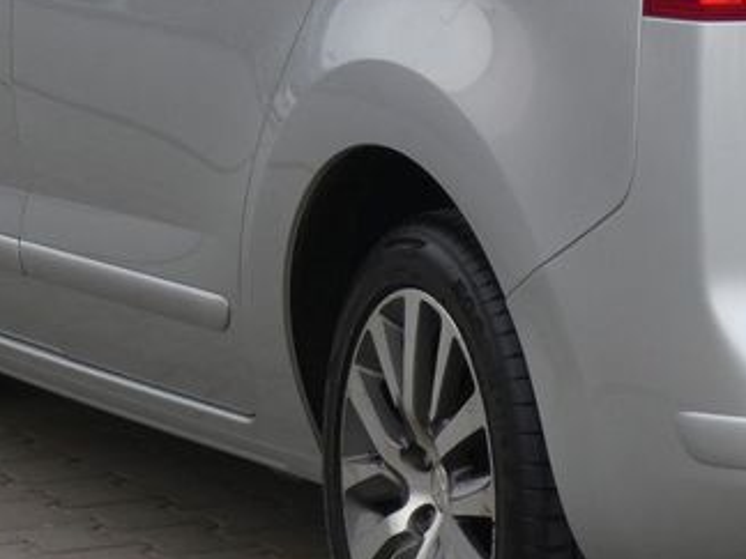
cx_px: 790
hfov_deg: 8.2
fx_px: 5172
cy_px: 12
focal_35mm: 240
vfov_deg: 6.2
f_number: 5
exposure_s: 1/125
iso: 80
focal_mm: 13.7
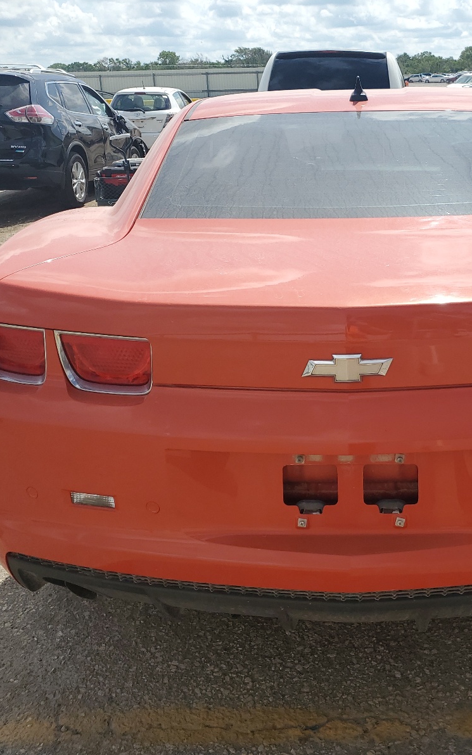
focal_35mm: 37
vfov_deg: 52.7
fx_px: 762
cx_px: 380
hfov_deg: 33.4
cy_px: 376
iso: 50
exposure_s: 1/5000
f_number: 1.5
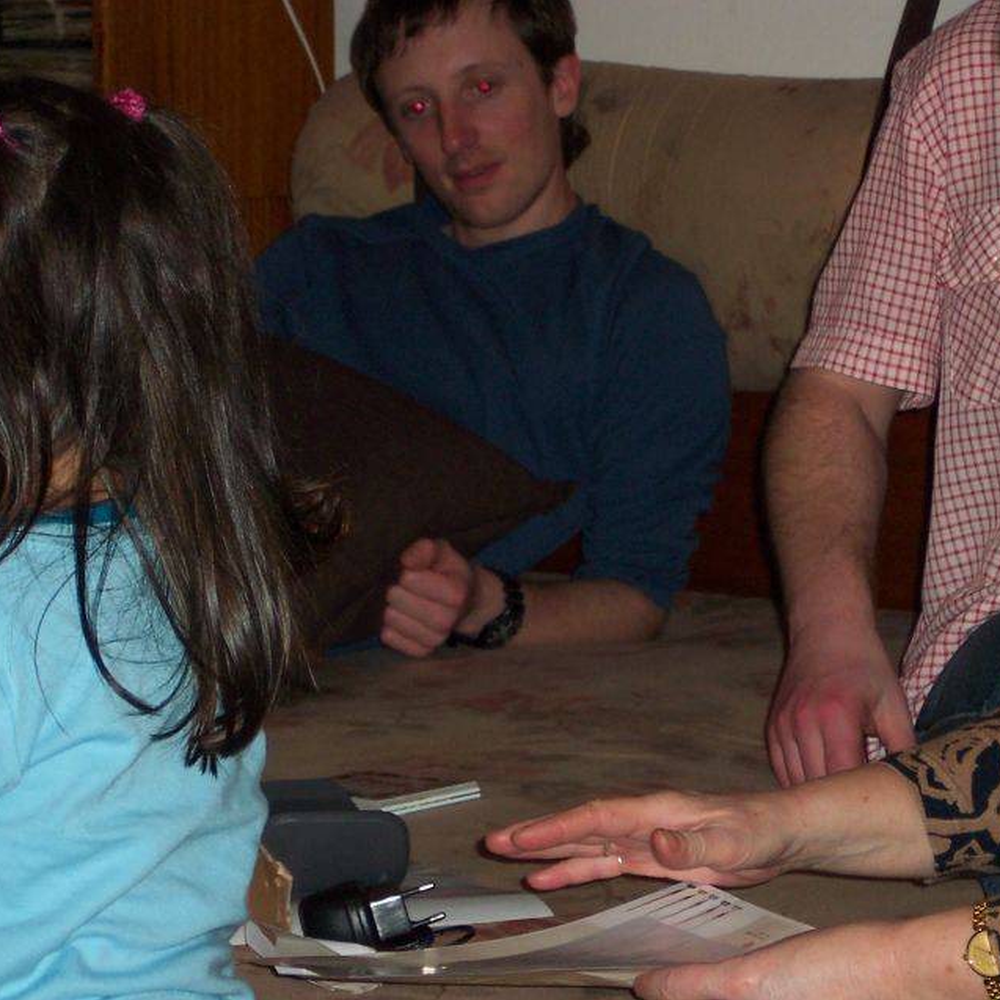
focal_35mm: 146
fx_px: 4772
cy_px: 499
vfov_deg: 12.0
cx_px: 669
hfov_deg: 11.9
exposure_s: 1/90
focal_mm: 24
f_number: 4.8
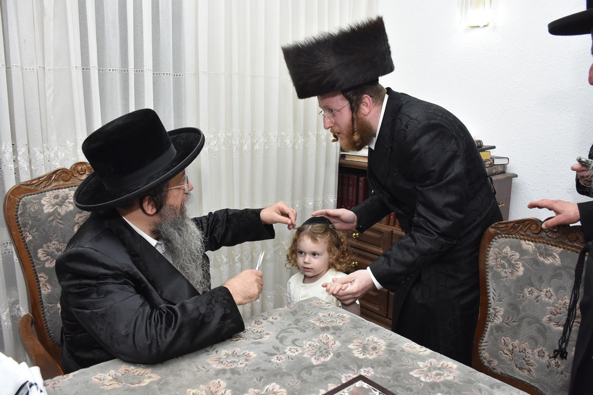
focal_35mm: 27
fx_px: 445
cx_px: 296
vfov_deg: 47.9
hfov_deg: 67.4
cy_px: 198
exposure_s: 1/125
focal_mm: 18
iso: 1000
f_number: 6.3
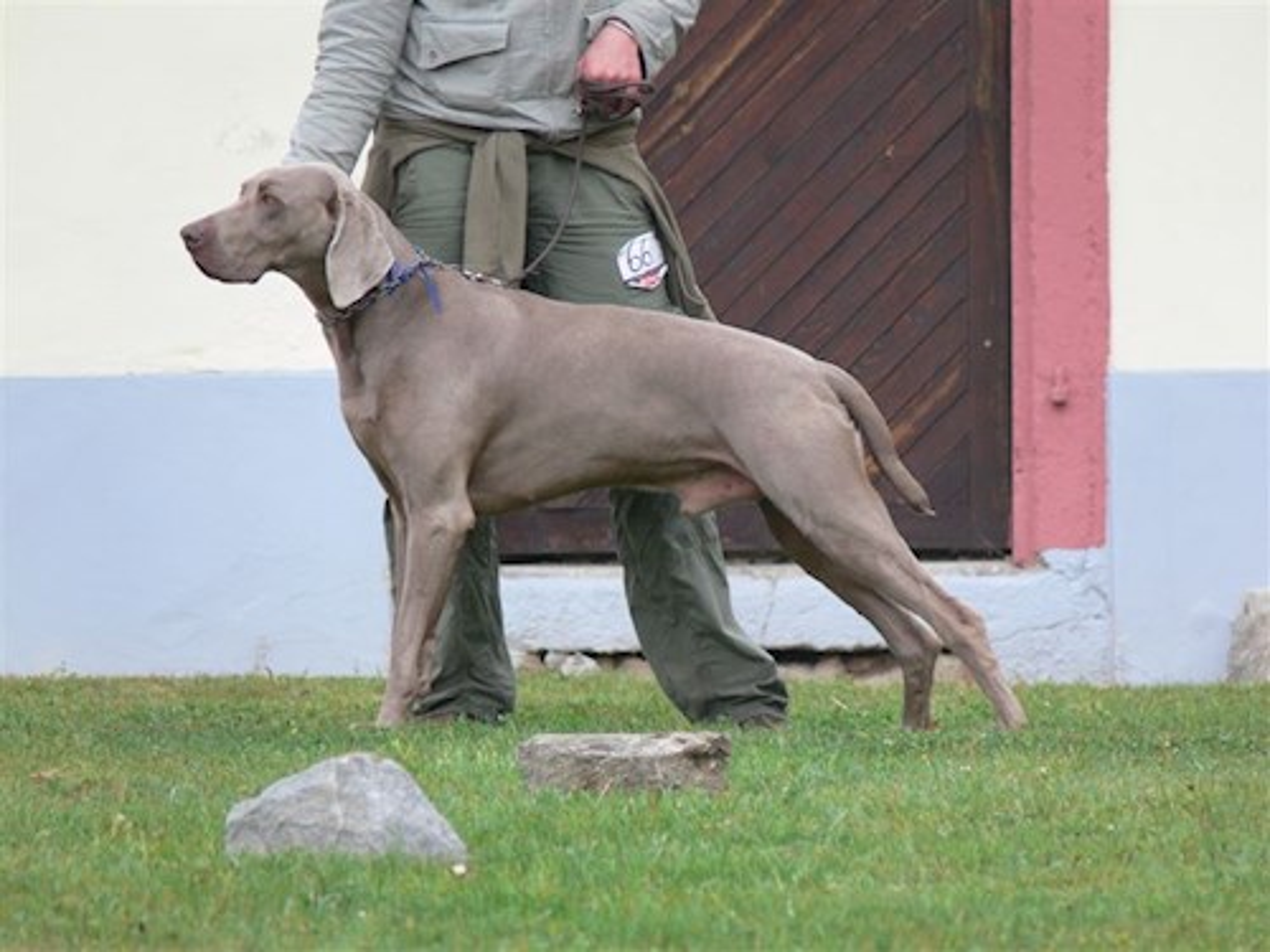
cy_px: 476
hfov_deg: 4.7
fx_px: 15409
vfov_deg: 3.5
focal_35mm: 420
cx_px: 635
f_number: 3.7
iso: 80
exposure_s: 1/80
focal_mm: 88.8
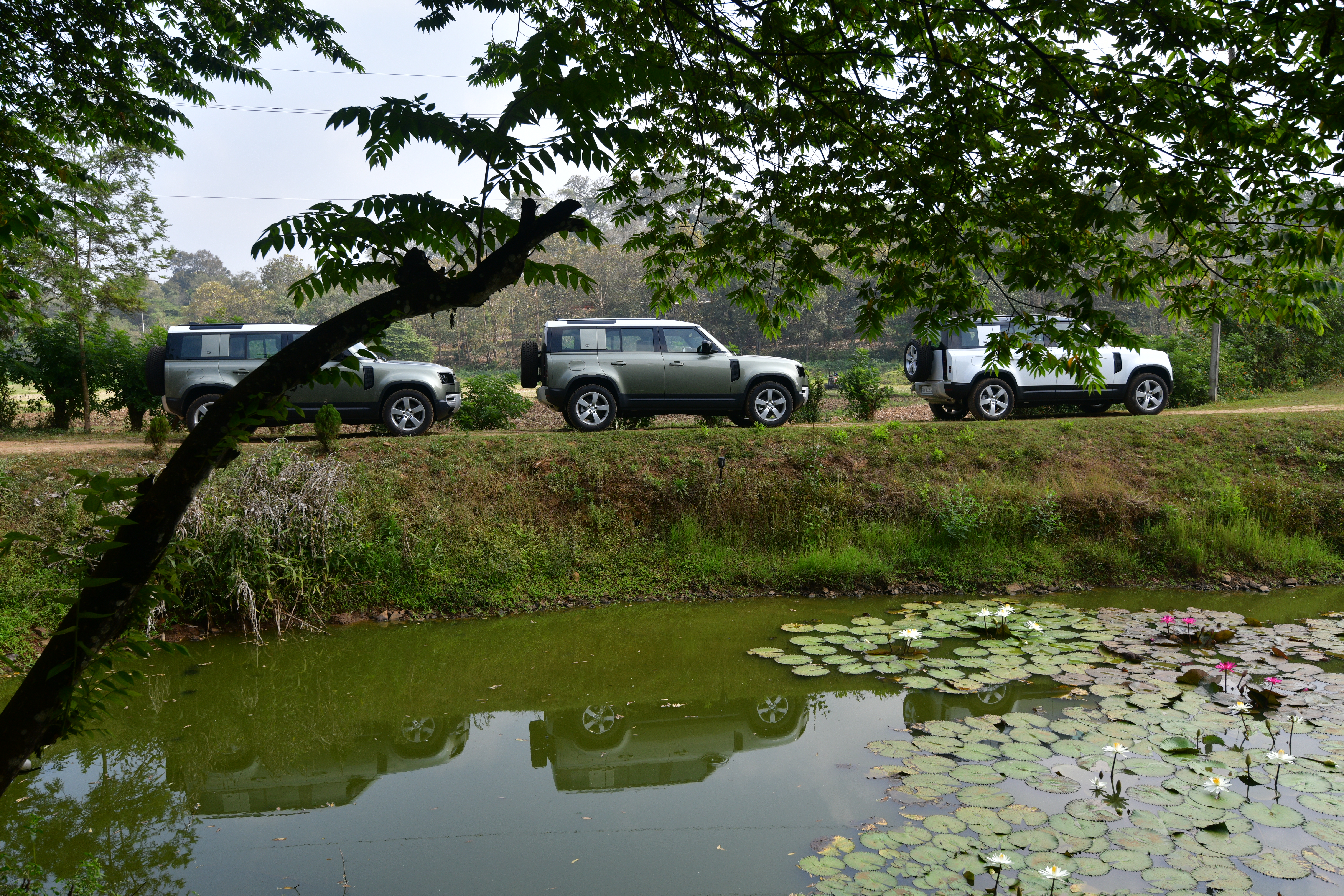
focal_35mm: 29
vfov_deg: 45.0
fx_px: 1083
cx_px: 672
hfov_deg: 63.7
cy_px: 448
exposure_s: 1/400
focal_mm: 29
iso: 320
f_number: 10
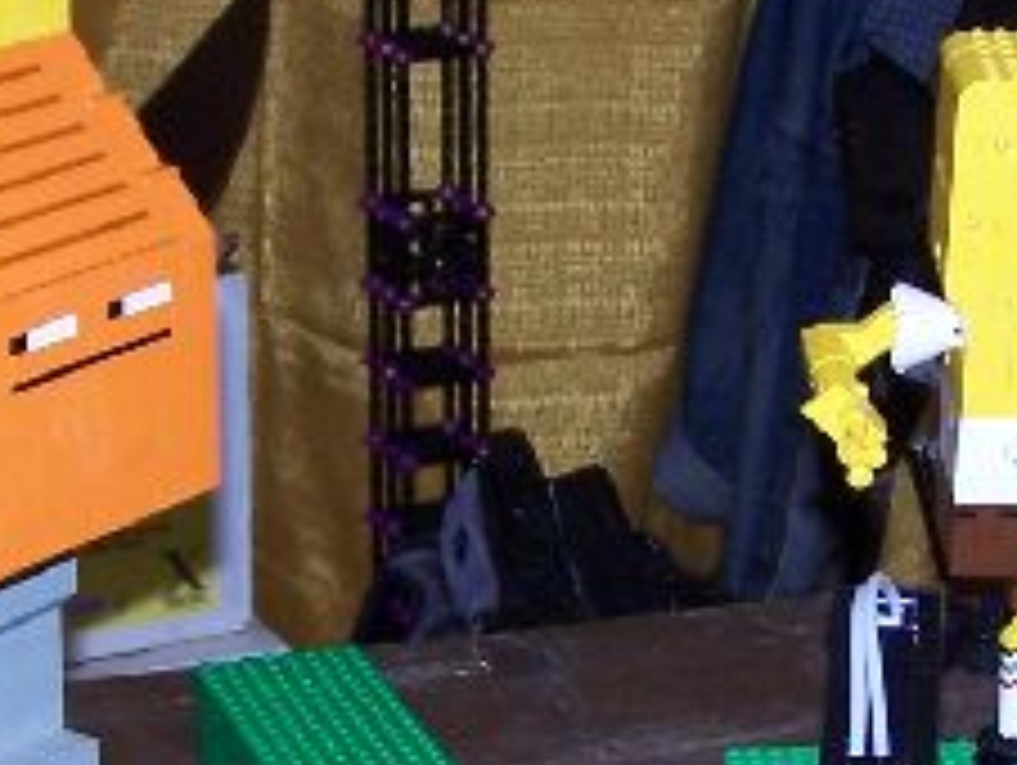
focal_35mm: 133
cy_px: 477
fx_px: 3912
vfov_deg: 11.2
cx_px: 706
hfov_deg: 14.8
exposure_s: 1/60
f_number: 2.8
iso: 140
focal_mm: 6.3
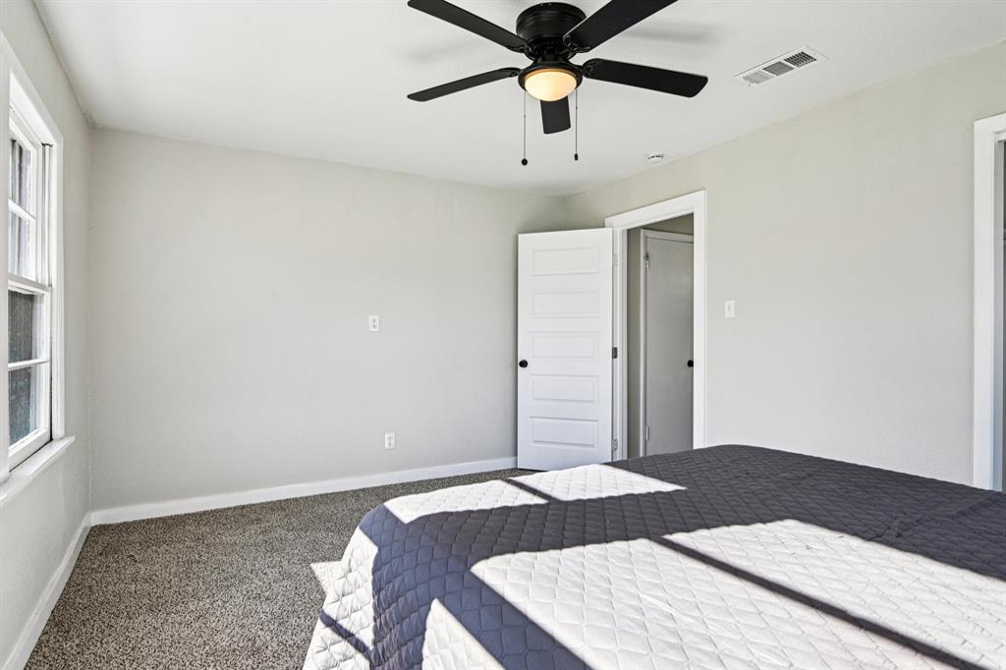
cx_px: 503
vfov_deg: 64.5
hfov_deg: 86.9
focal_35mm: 19
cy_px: 335
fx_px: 531
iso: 400
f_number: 8
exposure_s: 1/250
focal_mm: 19
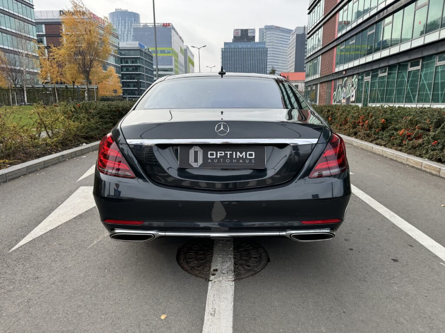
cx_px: 222
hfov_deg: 71.6
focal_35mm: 24
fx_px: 309
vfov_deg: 56.8
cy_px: 166
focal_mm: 6.86
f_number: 1.78
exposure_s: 1/1094
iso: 80
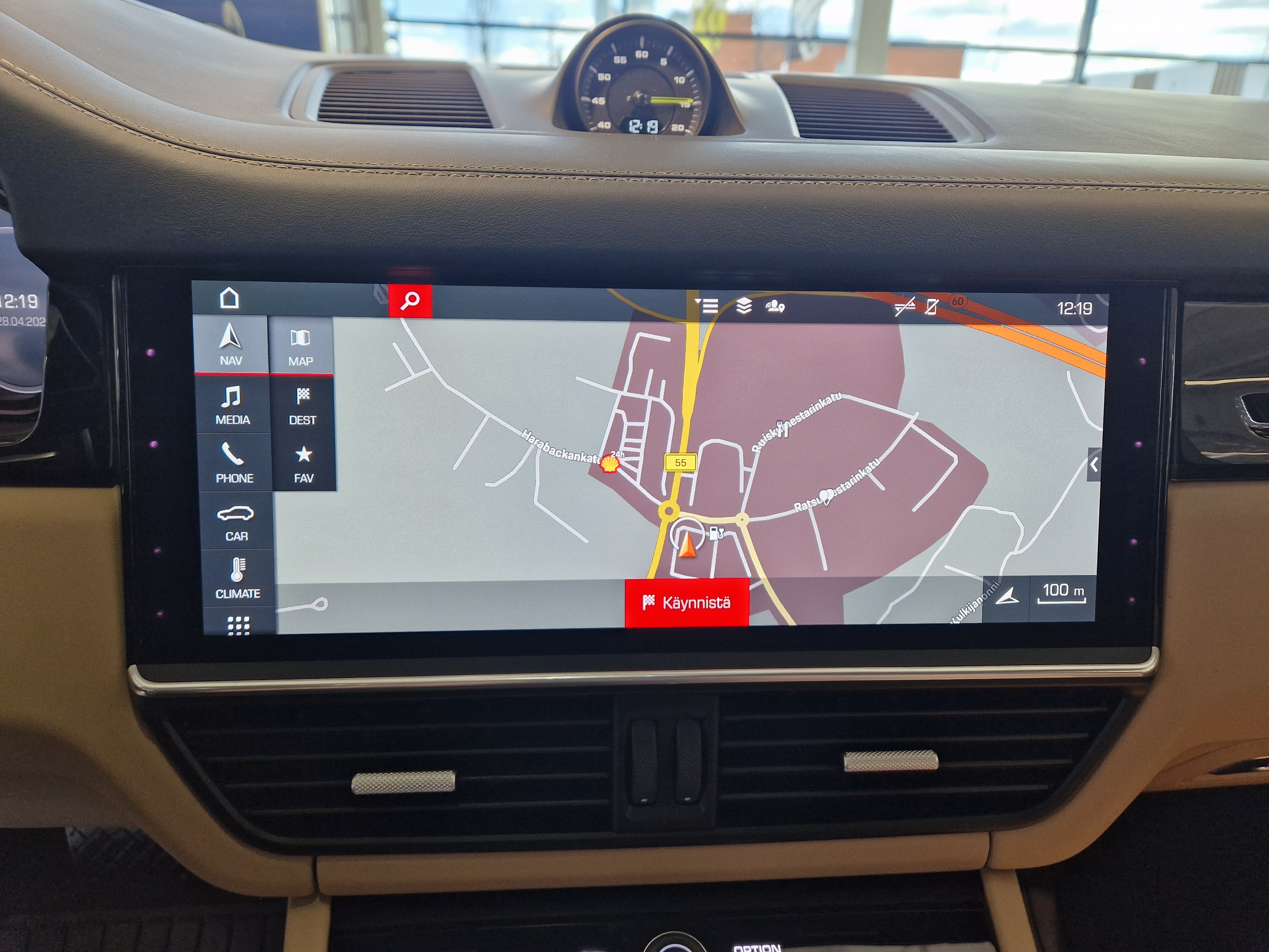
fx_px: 843
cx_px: 634
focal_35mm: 23
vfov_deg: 58.9
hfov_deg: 73.9
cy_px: 476
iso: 160
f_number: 1.8
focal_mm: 5.4
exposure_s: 1/180
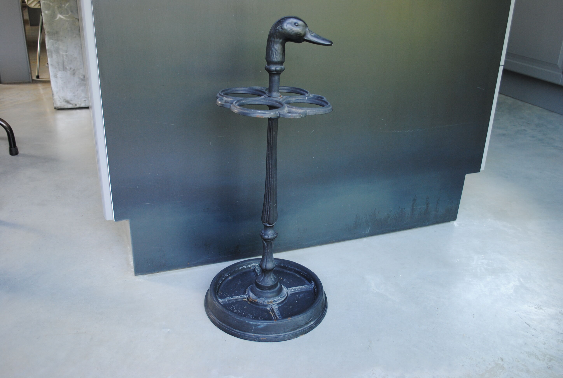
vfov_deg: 40.1
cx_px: 282
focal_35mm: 33
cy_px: 189
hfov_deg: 57.1
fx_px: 517
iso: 250
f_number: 4
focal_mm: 22
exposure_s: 1/30
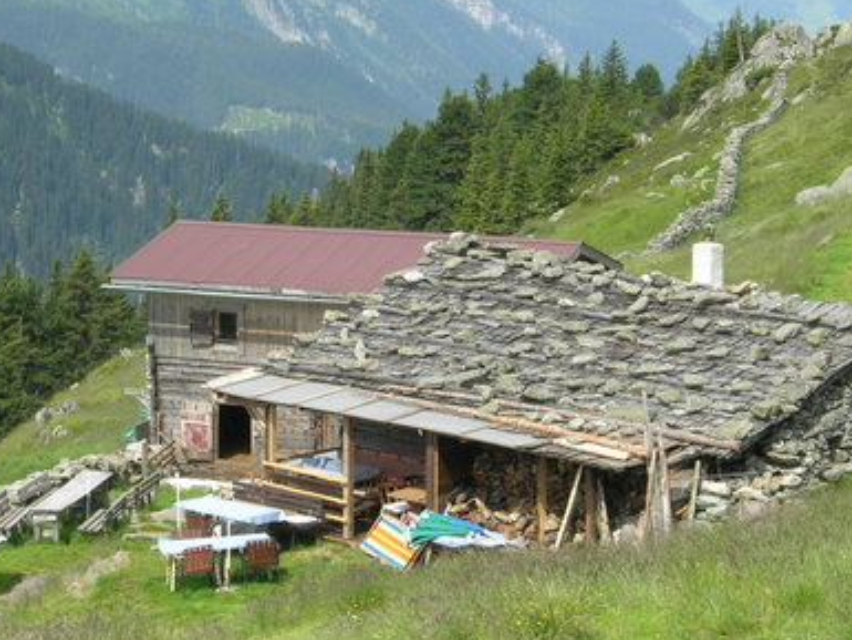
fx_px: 2339
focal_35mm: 95
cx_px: 389
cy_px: 297
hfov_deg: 20.6
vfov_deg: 15.6
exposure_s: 1/217
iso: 64
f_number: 5.9
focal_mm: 12.7
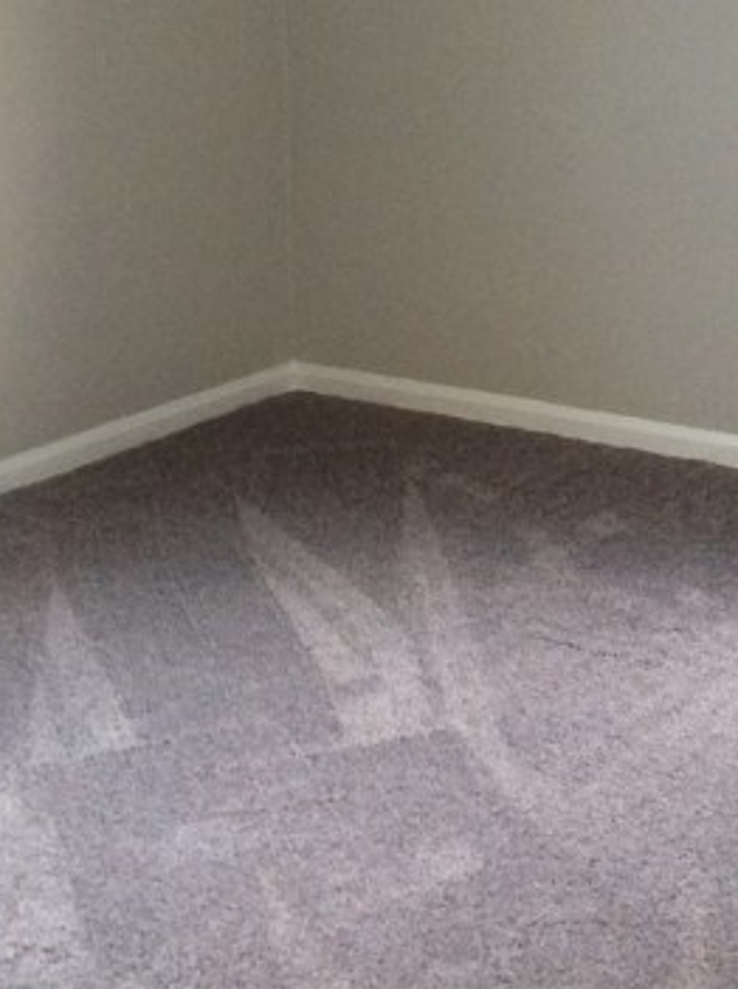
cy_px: 0
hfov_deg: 20.9
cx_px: 508
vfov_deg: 26.4
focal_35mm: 70
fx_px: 1996
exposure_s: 1/24
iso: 160
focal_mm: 3.3
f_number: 2.4
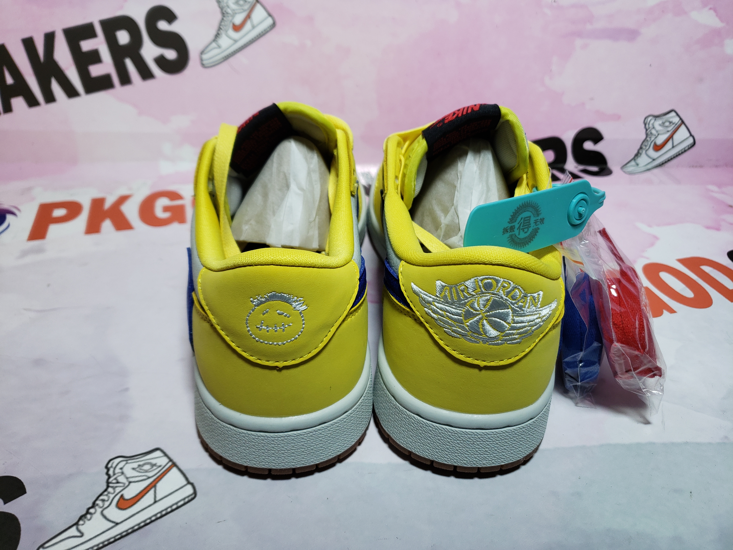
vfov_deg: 53.1
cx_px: 366
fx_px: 551
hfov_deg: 67.3
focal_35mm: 26
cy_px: 275
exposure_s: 1/525
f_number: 1.5
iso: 50
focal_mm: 4.3
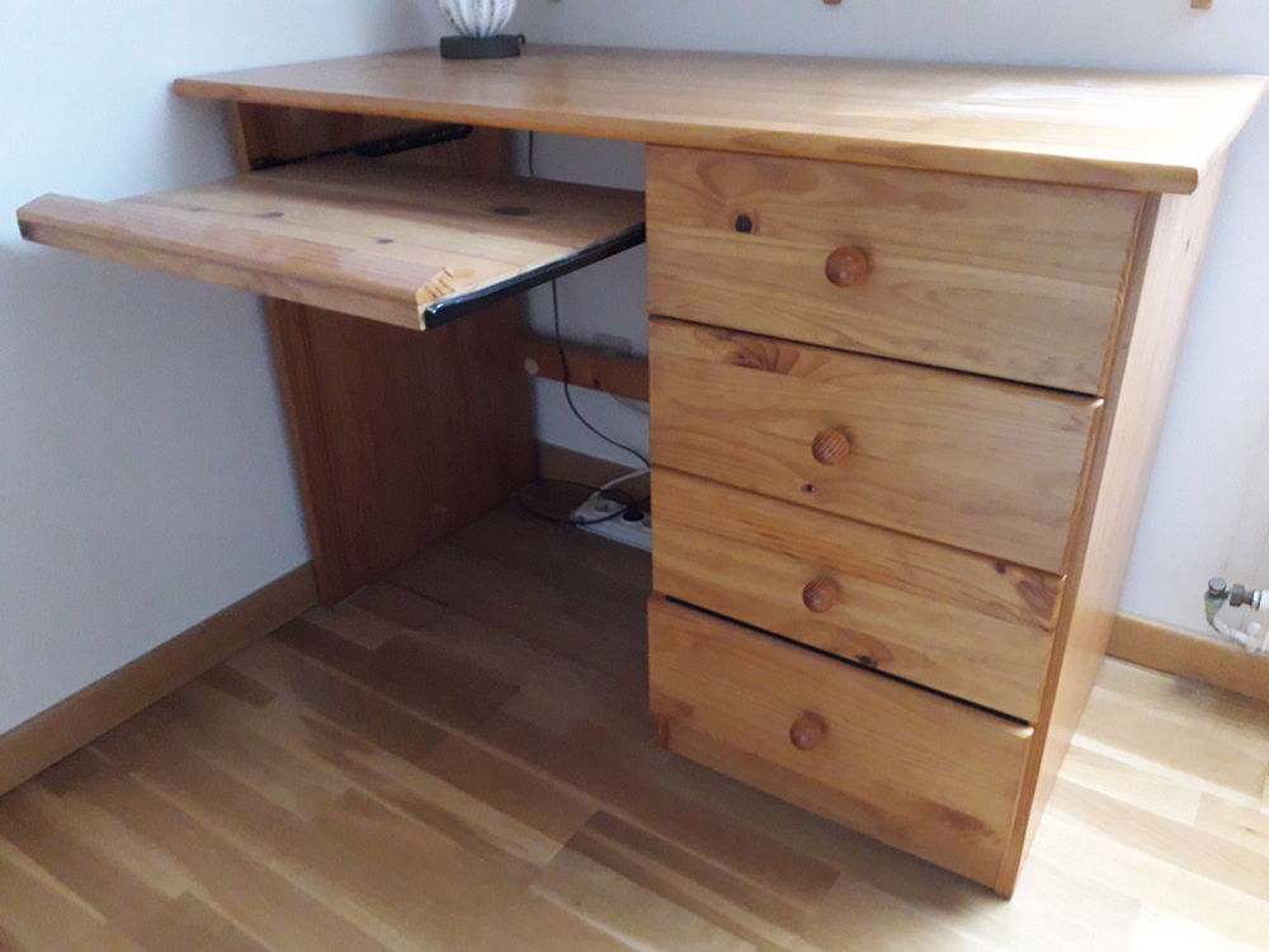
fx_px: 990
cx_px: 634
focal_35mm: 27
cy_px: 476
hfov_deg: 65.3
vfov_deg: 51.4
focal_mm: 3.6
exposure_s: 1/25
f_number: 1.9
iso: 500
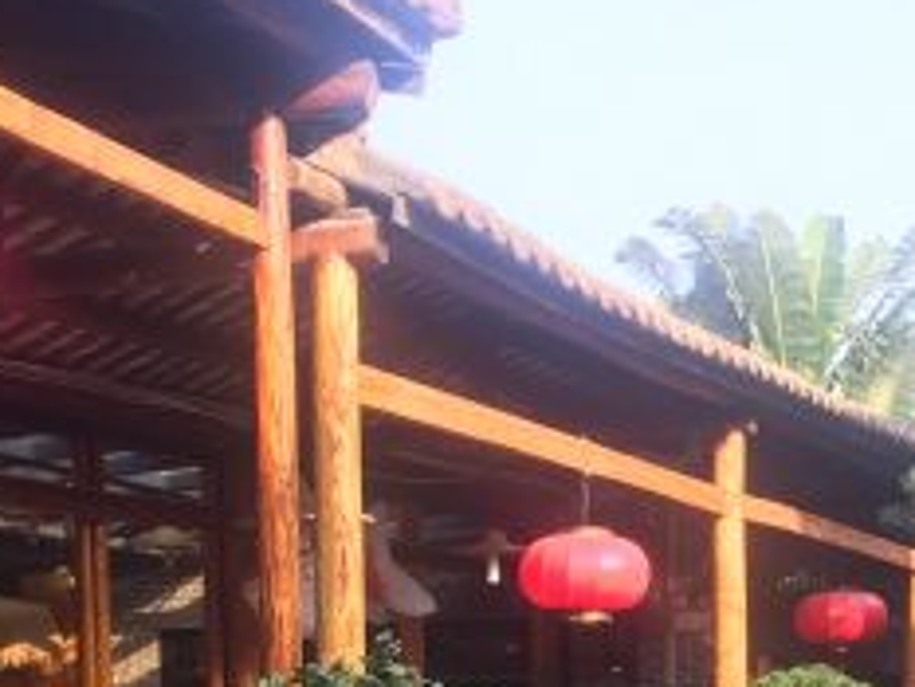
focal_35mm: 87
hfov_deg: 22.5
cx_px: 467
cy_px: 979
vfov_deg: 15.8
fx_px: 2301
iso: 32
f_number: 2.2
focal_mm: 4.15
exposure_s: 1/157
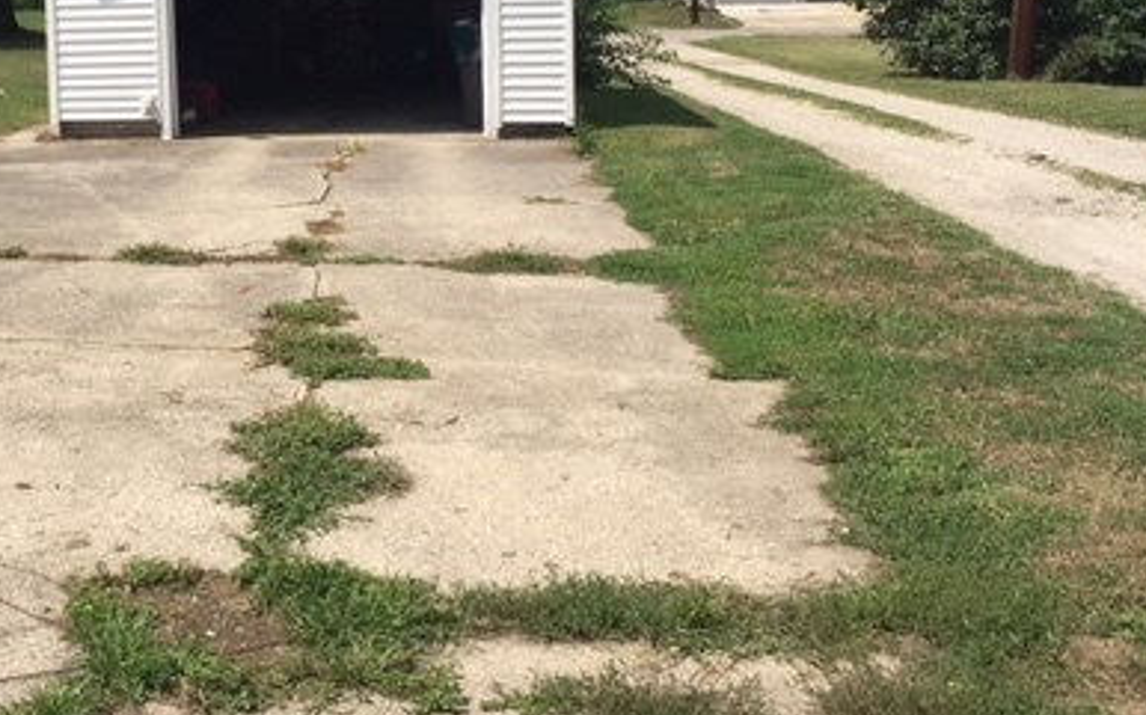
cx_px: 285
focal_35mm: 51
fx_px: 1592
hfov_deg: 38.5
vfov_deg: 25.0
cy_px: 169
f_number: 2.2
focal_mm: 4.15
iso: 32
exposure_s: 1/2639
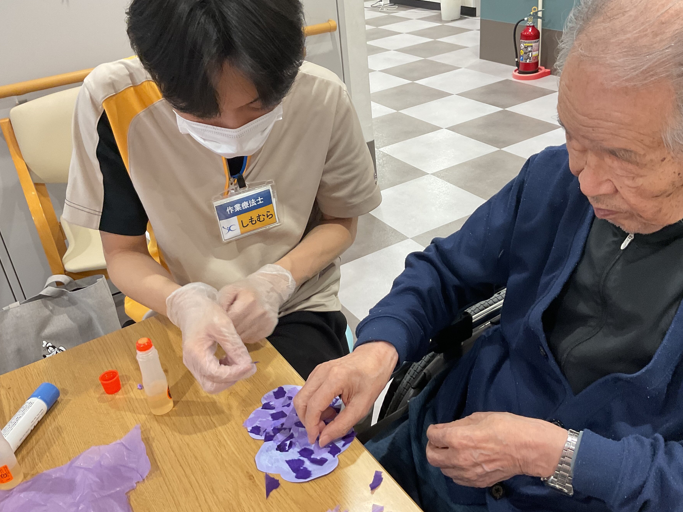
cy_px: 233
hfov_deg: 55.3
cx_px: 359
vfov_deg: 42.9
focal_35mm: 33
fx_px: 651
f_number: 1.8
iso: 100
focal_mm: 3
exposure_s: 1/60
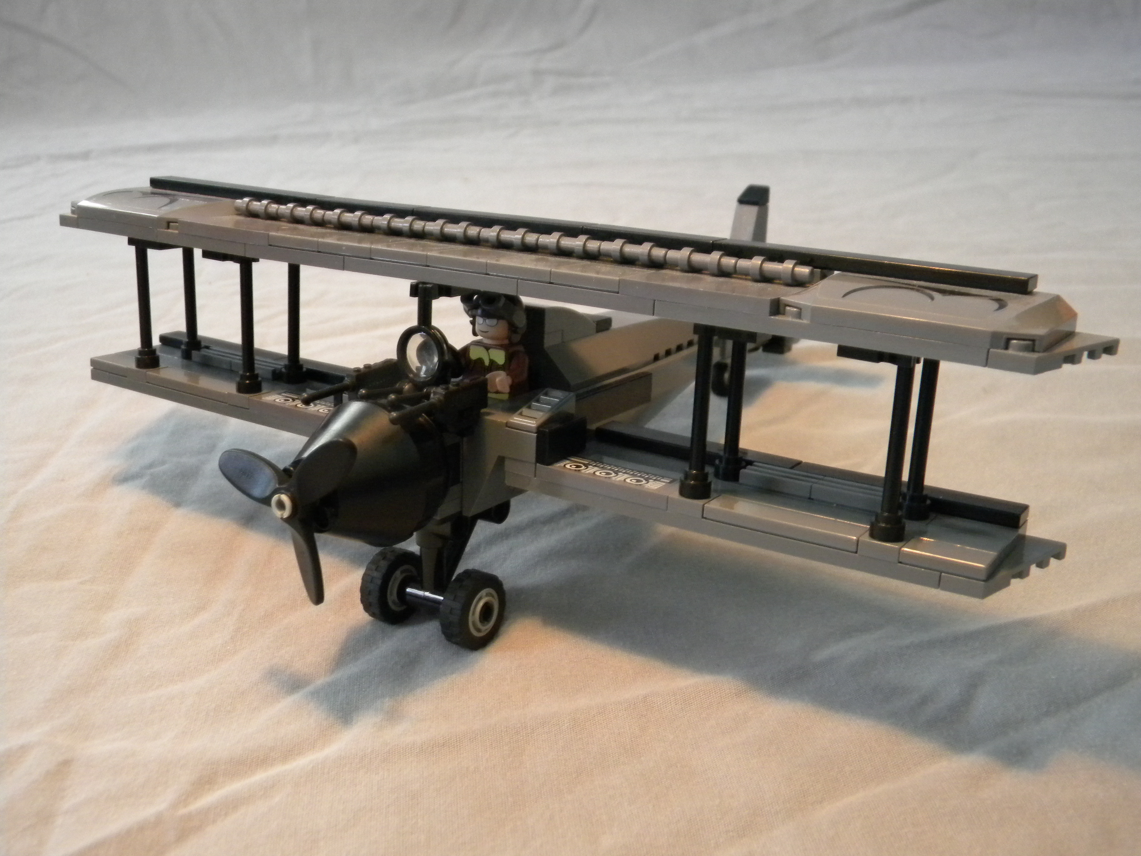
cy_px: 428
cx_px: 570
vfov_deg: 39.7
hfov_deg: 51.4
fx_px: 1187
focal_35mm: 36
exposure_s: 1/55.7
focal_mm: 6.4
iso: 400
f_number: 3.7
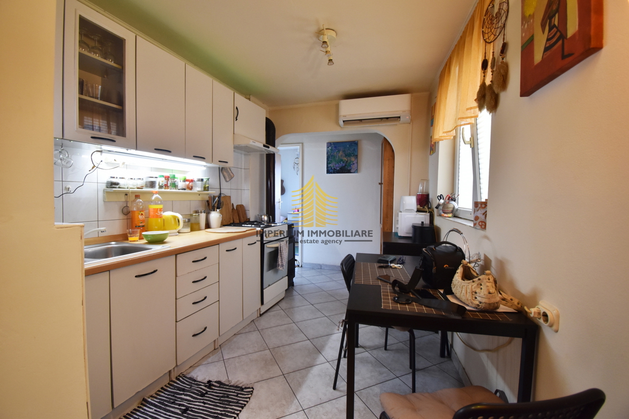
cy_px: 210
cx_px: 314
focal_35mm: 15
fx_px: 262
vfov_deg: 77.3
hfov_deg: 100.4
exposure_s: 1/30
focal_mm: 10
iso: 720
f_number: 4.5
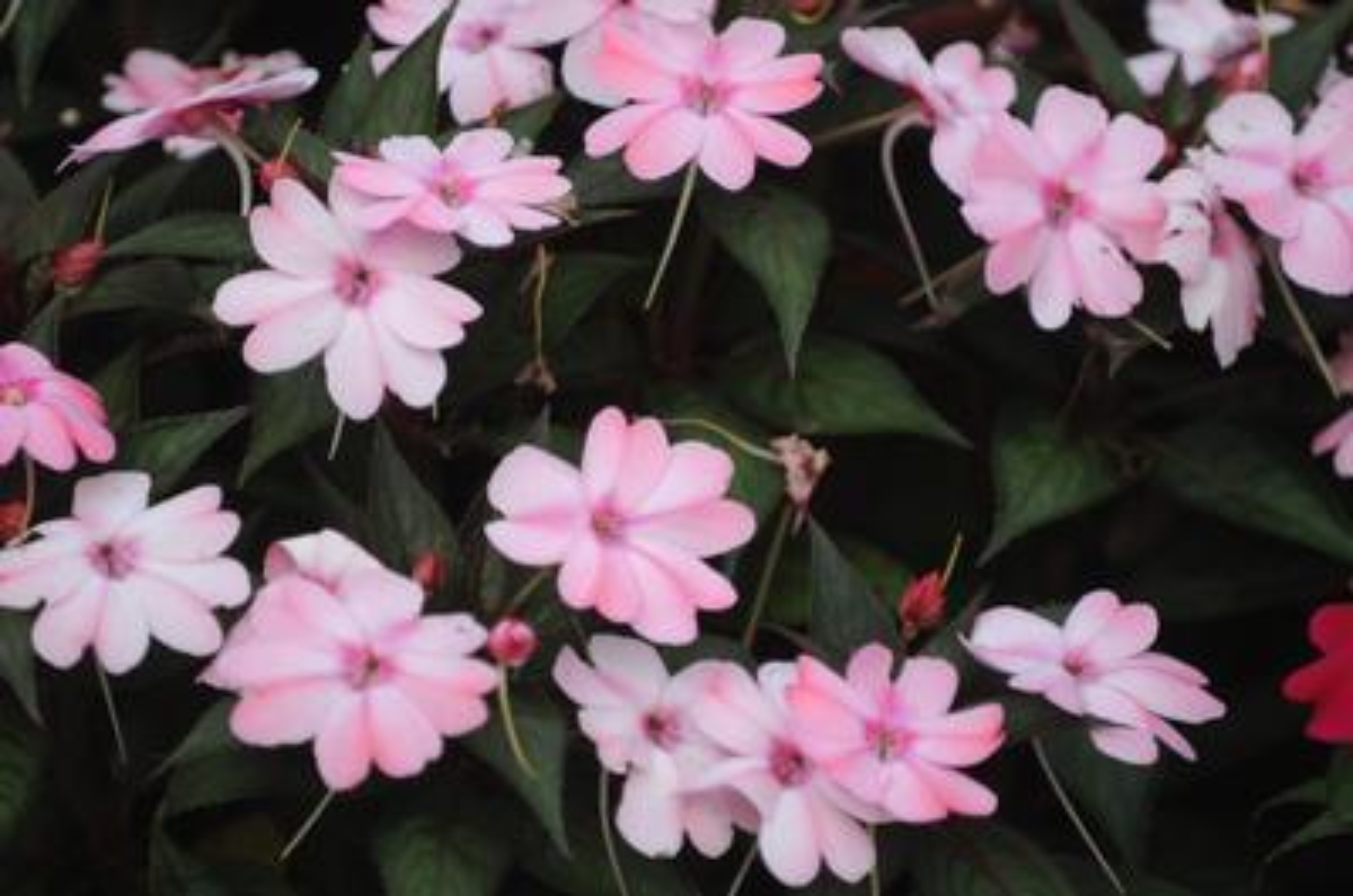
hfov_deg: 6.9
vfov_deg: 4.6
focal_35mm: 300
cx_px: 676
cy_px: 448
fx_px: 11252
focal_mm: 200
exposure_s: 1/2000
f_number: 2.8
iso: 500
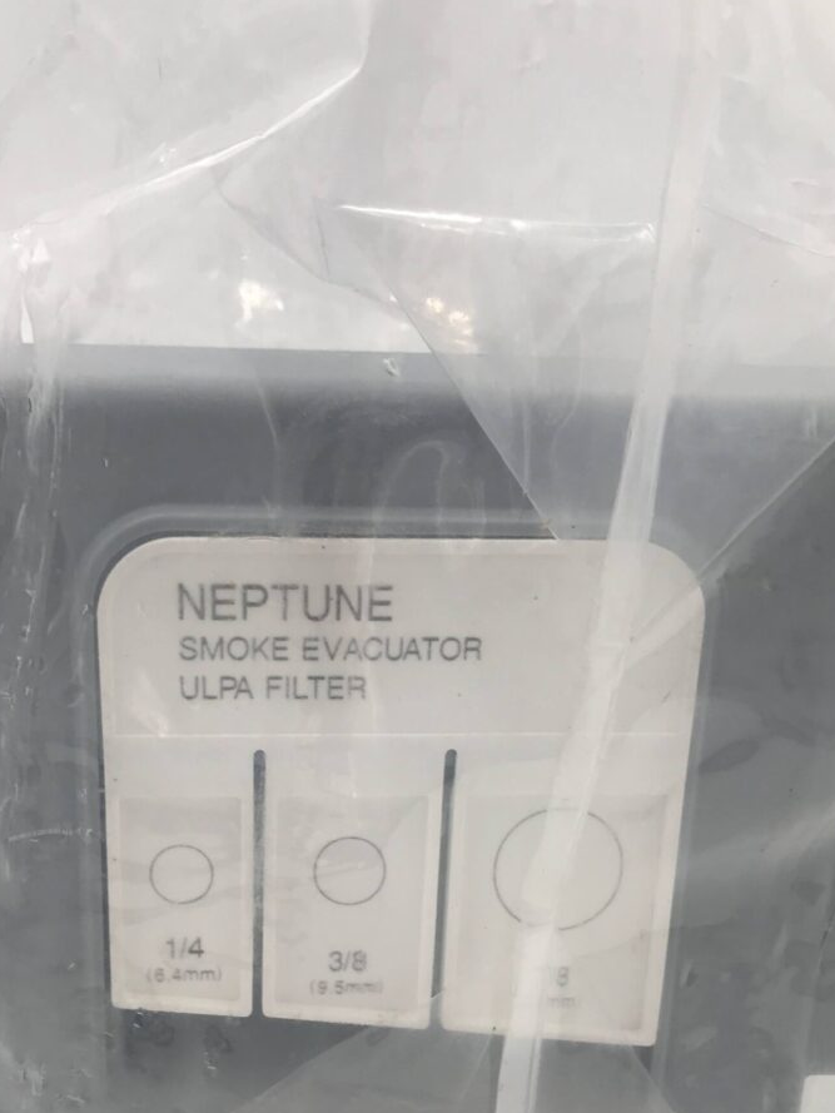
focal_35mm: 42
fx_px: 1350
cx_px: 333
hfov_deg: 34.2
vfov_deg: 43.4
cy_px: 832
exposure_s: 1/127
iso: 20
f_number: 1.8
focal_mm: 3.99
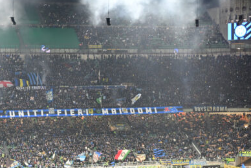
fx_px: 663
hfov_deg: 21.2
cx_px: 55
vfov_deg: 14.4
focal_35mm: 95
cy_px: 126
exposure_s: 1/125
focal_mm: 36
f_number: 2.8
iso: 1250
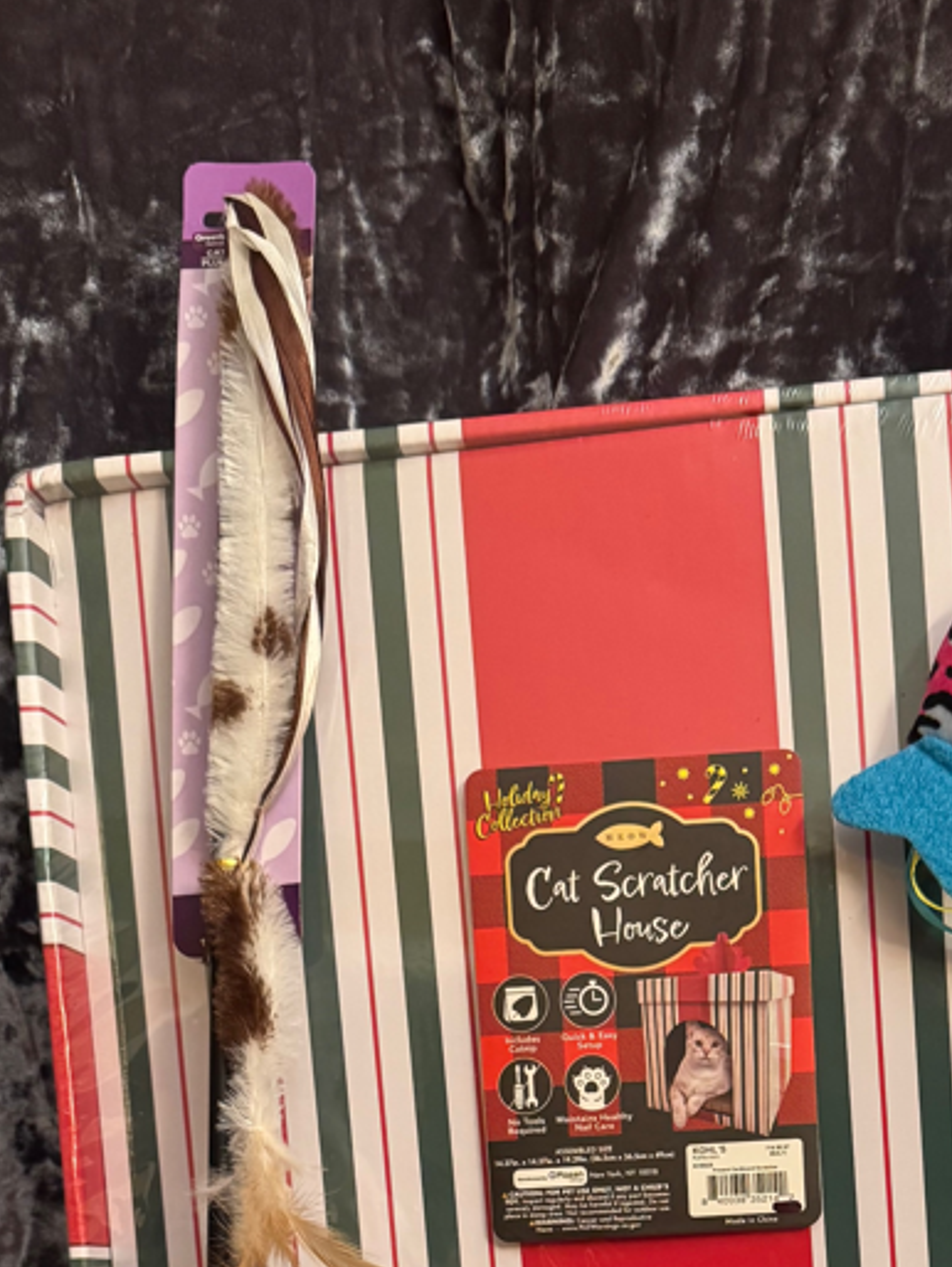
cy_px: 1410
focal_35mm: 56
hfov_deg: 25.8
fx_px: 2052
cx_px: 713
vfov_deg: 30.5
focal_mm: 6.76
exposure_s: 1/60
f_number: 1.78
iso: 500
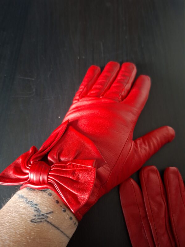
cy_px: 124
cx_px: 92
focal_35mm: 23
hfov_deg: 58.9
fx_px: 164
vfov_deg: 73.9
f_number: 1.8
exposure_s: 1/25
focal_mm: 5.54
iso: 800
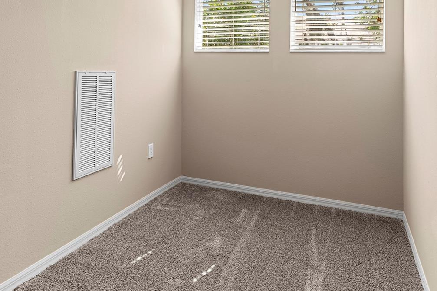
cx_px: 215
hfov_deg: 67.4
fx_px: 328
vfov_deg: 46.4
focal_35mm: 27
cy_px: 76
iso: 400
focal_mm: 17
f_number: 8
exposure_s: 1/4
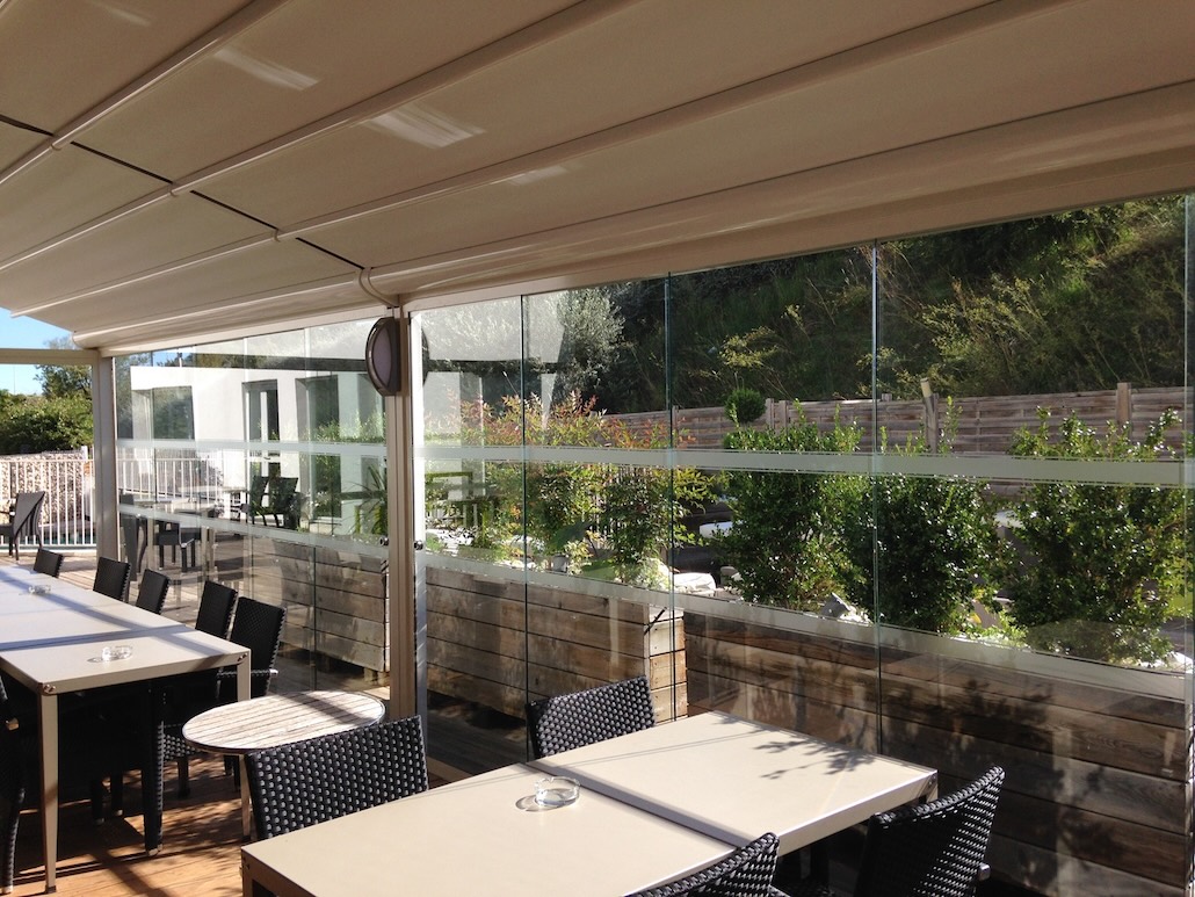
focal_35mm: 33
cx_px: 598
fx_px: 1139
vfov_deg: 43.0
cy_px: 448
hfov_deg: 55.3
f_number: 2.4
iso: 50
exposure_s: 1/1004
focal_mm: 4.12
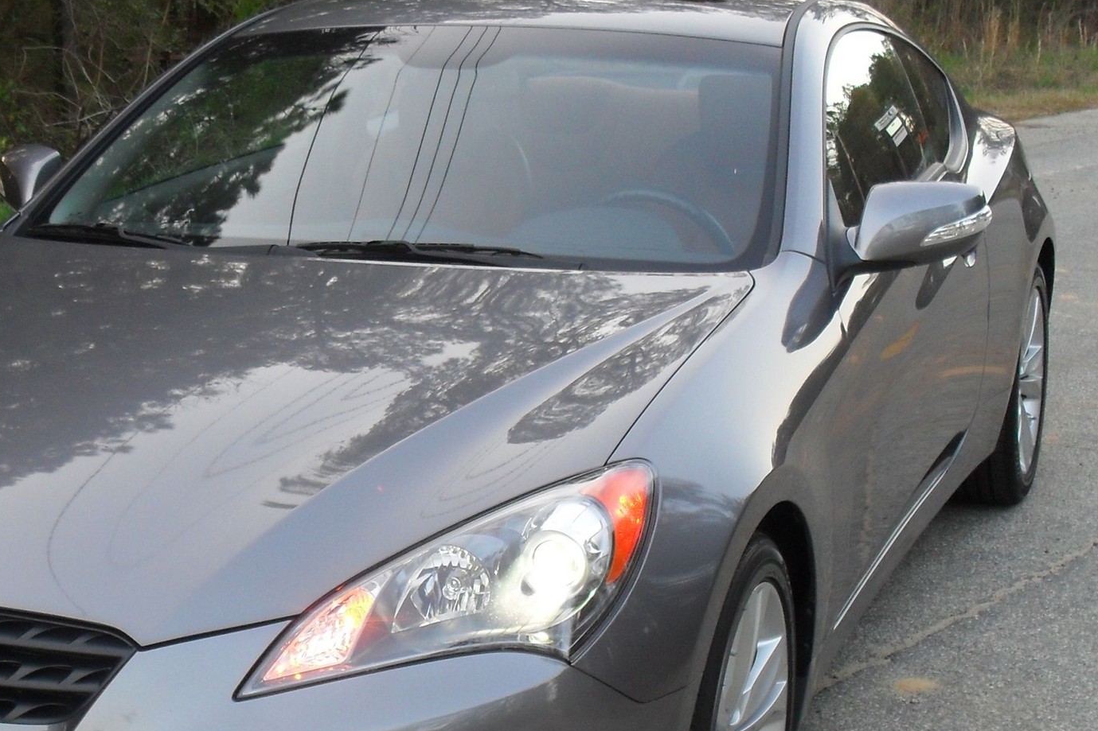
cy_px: 539
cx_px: 373
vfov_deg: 20.5
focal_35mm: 66
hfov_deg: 30.3
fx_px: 2013
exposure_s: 1/30
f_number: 3.2
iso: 160
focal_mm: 6.3
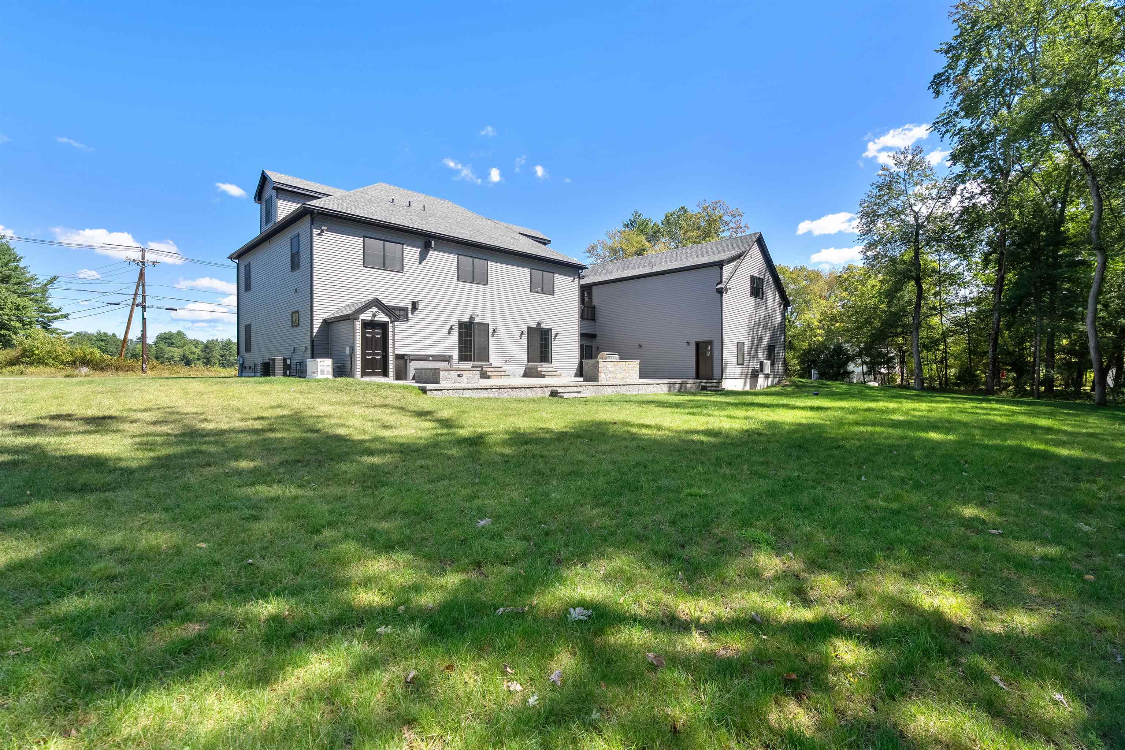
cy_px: 375
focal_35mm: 16
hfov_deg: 96.7
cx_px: 562
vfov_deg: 73.7
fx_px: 500
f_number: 8
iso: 320
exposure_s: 1/80
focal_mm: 16
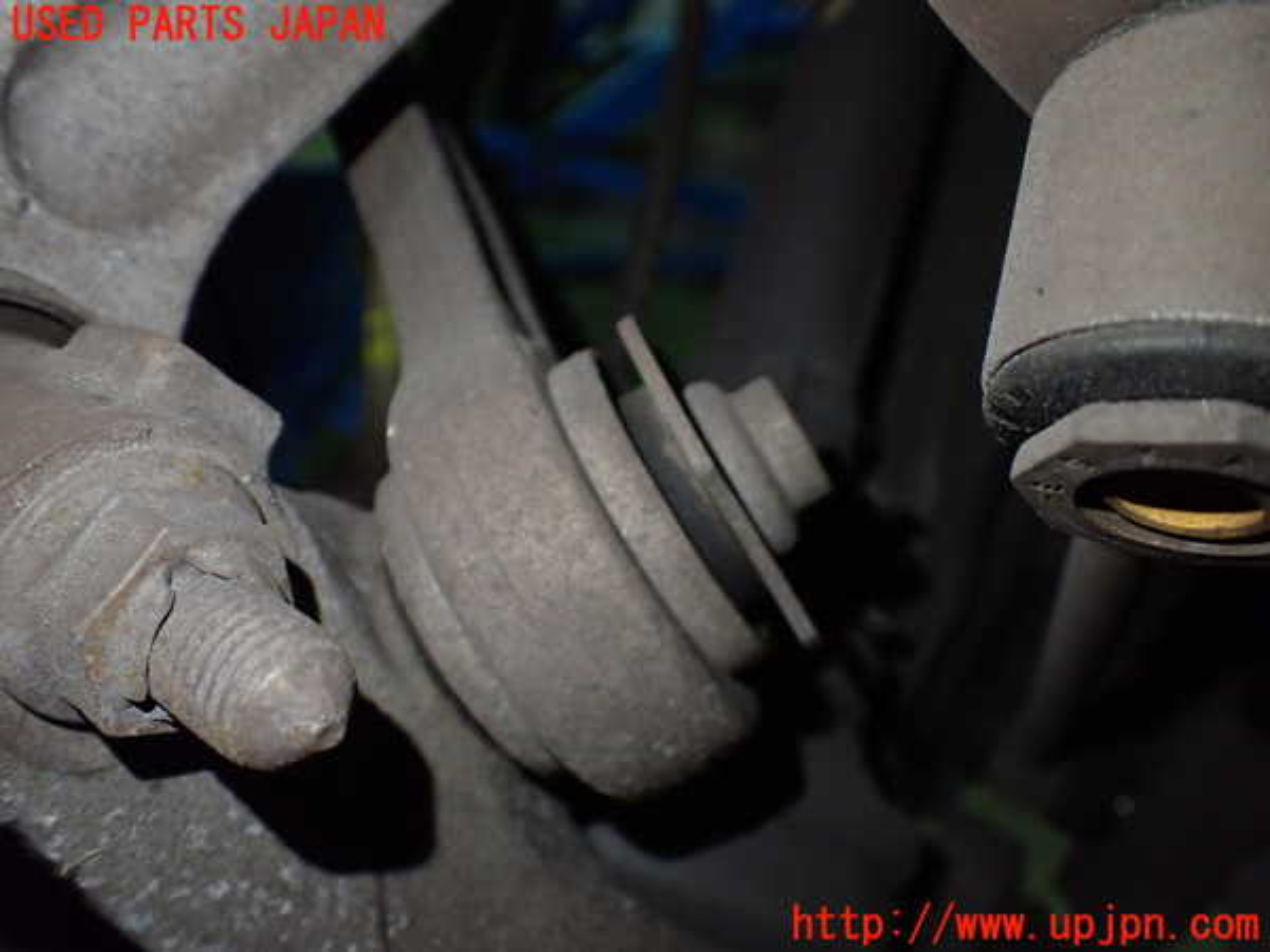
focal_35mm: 30
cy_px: 476
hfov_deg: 60.0
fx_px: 1101
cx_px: 635
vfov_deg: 46.8
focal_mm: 5.4
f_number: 2.3
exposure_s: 1/125
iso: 800
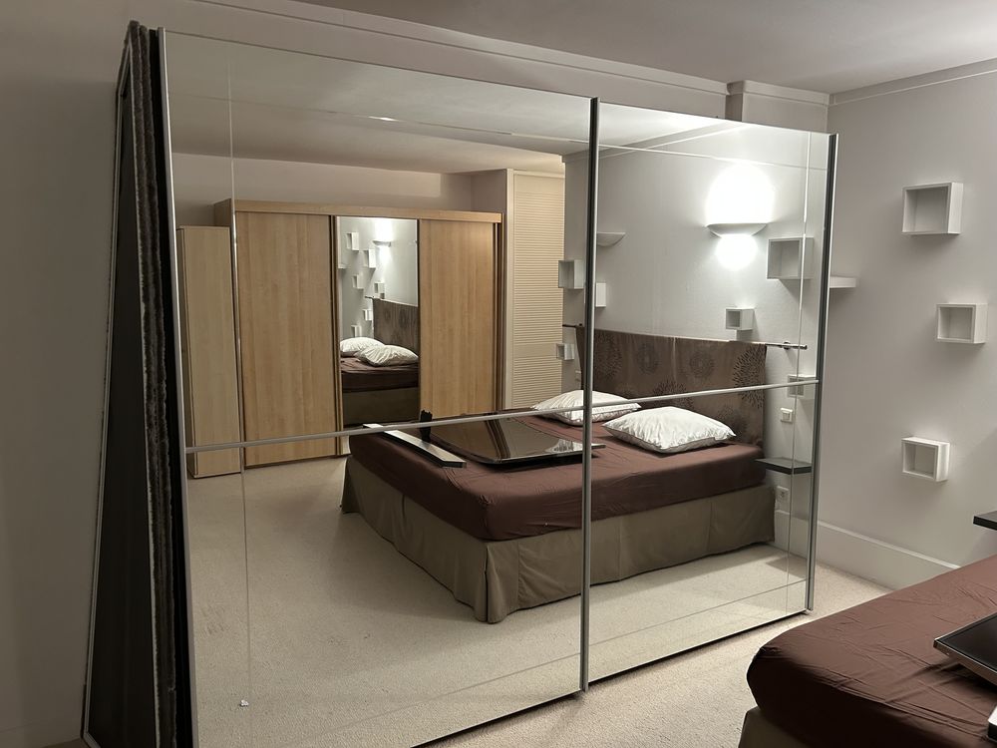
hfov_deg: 67.3
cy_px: 374
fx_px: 749
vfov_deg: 53.1
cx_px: 498
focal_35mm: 26
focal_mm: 5.7
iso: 200
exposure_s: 1/50
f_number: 1.5
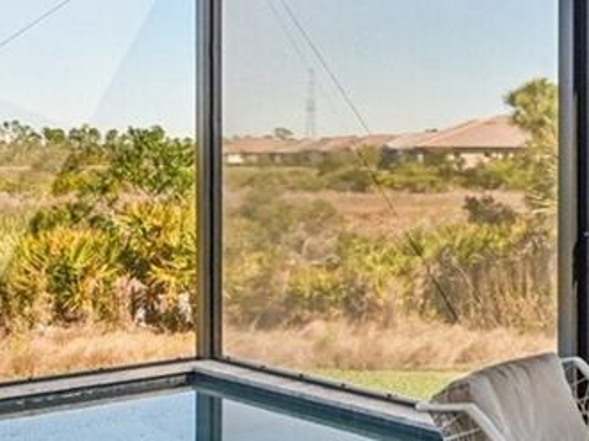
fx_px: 1106
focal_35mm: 65
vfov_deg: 22.5
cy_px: 151
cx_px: 867
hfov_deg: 24.0
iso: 400
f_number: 8
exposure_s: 1/320
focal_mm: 14
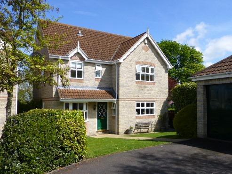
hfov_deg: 71.6
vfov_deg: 56.8
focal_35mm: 24
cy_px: 87
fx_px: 161
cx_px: 116
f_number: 4
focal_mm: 4.3
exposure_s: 1/800
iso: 100
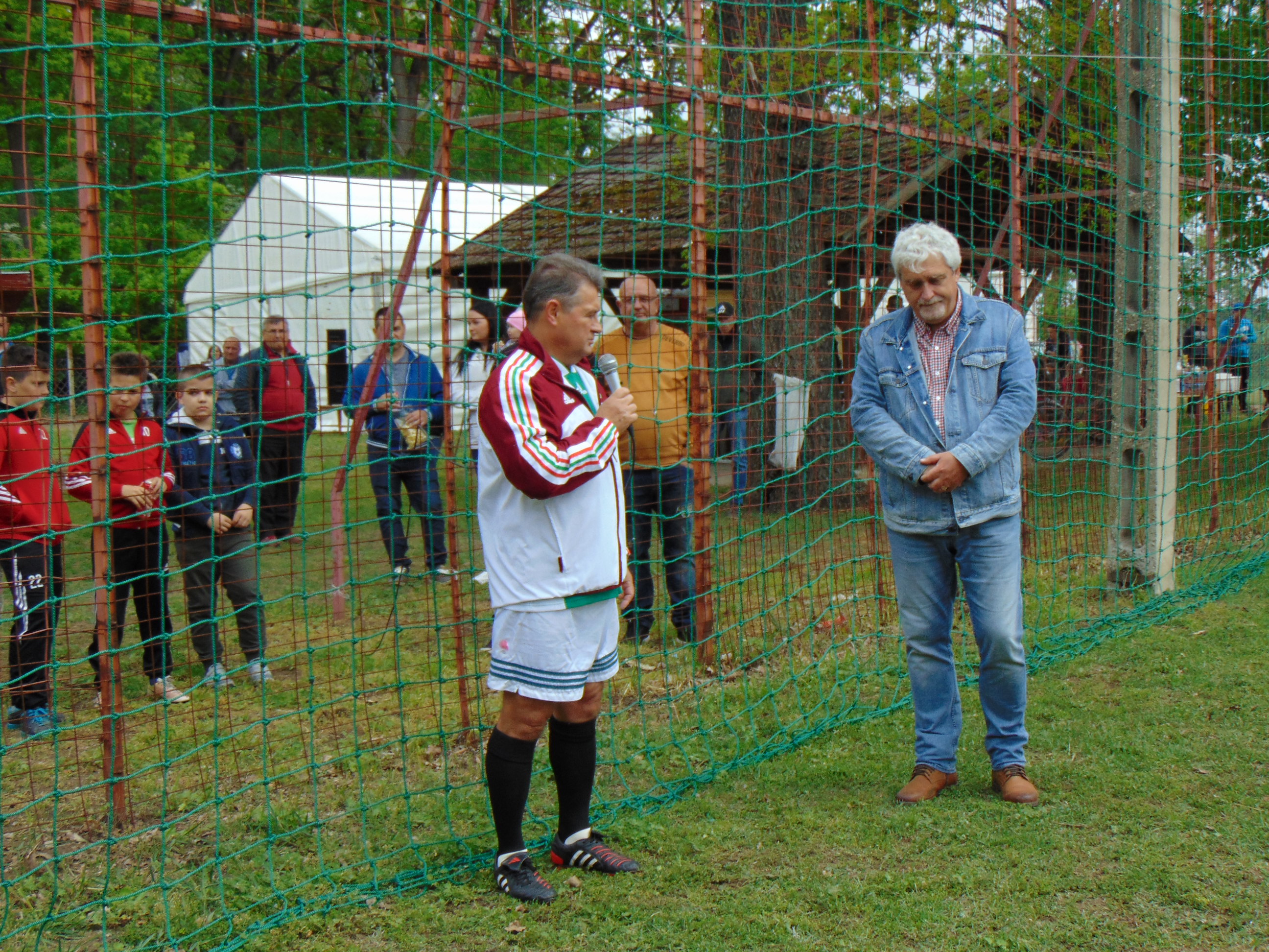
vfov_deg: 29.1
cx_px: 634
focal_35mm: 50
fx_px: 1833
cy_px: 476
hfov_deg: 38.2
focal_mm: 9
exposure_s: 1/500
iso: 80
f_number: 3.5
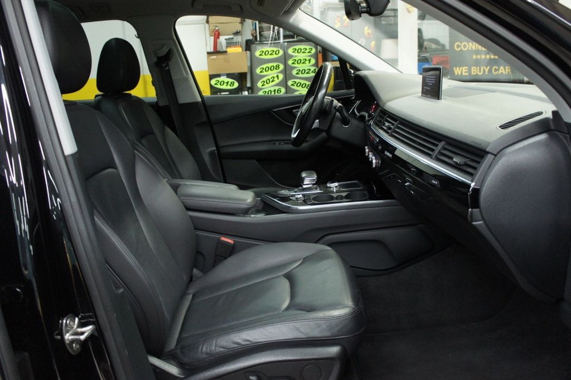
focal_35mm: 27
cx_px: 286
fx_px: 428
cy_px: 190
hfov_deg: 67.4
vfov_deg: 47.9
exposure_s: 1/30
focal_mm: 18
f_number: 3.5
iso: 1000
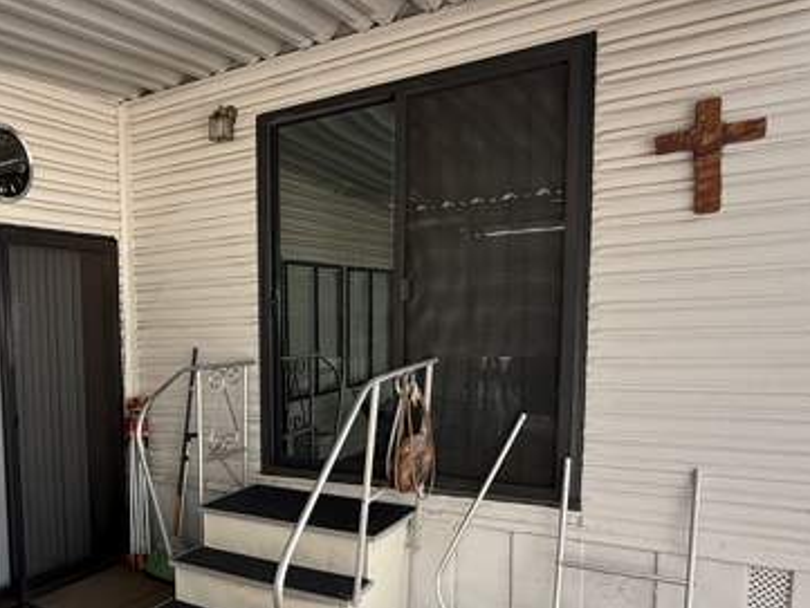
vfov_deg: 44.8
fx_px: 726
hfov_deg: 53.5
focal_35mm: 31
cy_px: 402
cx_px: 137
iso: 50
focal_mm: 2.22
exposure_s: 1/205
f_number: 2.2
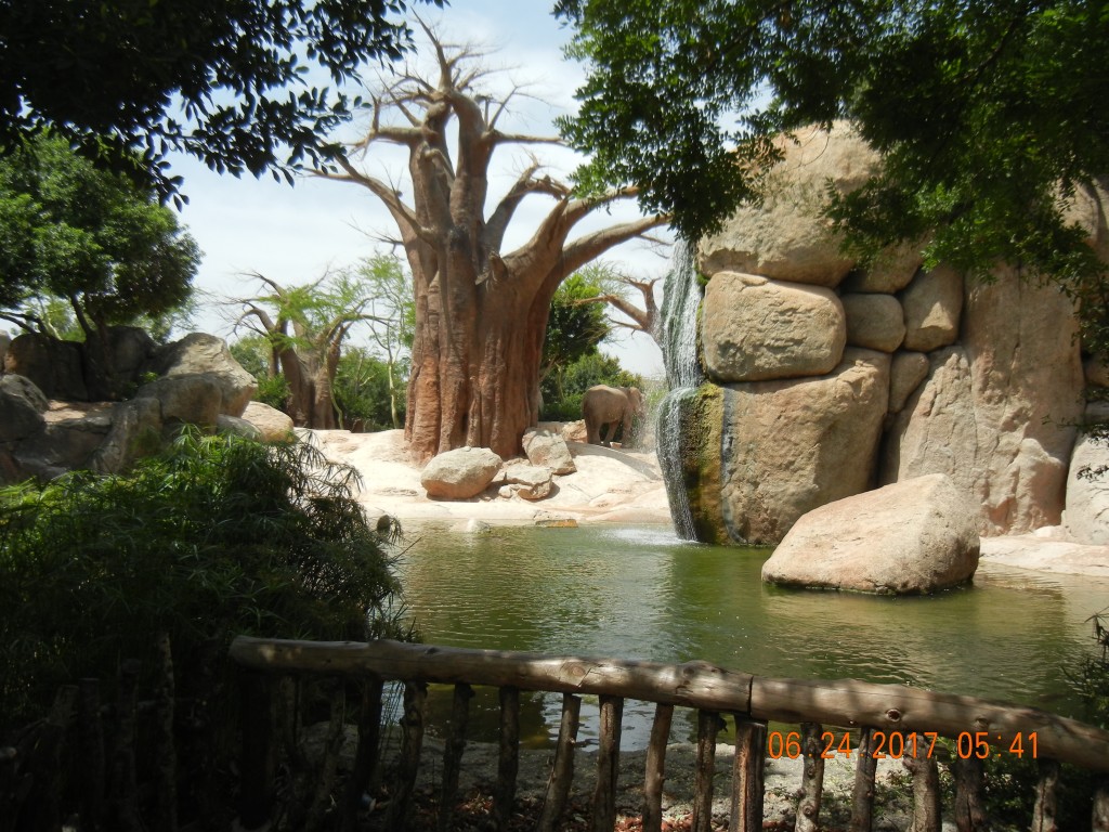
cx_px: 554
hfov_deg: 60.0
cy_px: 416
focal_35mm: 30
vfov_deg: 46.8
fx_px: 961
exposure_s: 1/303
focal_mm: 5.4
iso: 160
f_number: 7
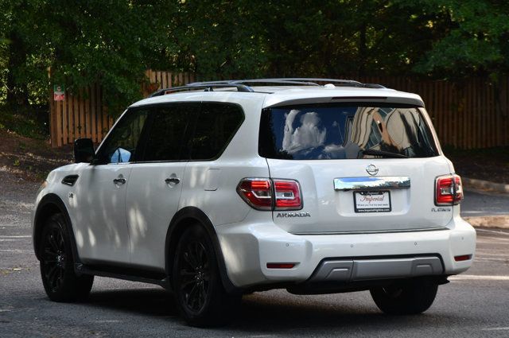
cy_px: 169
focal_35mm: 129
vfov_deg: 10.6
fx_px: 1822
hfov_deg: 15.9
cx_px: 254
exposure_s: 1/250
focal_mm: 86
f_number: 5.6
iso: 220
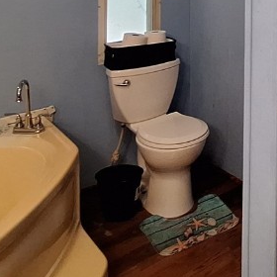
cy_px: -29
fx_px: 380
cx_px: 339
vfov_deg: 34.5
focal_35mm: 42
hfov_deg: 32.4
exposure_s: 1/40
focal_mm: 1.74
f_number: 2.2
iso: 160
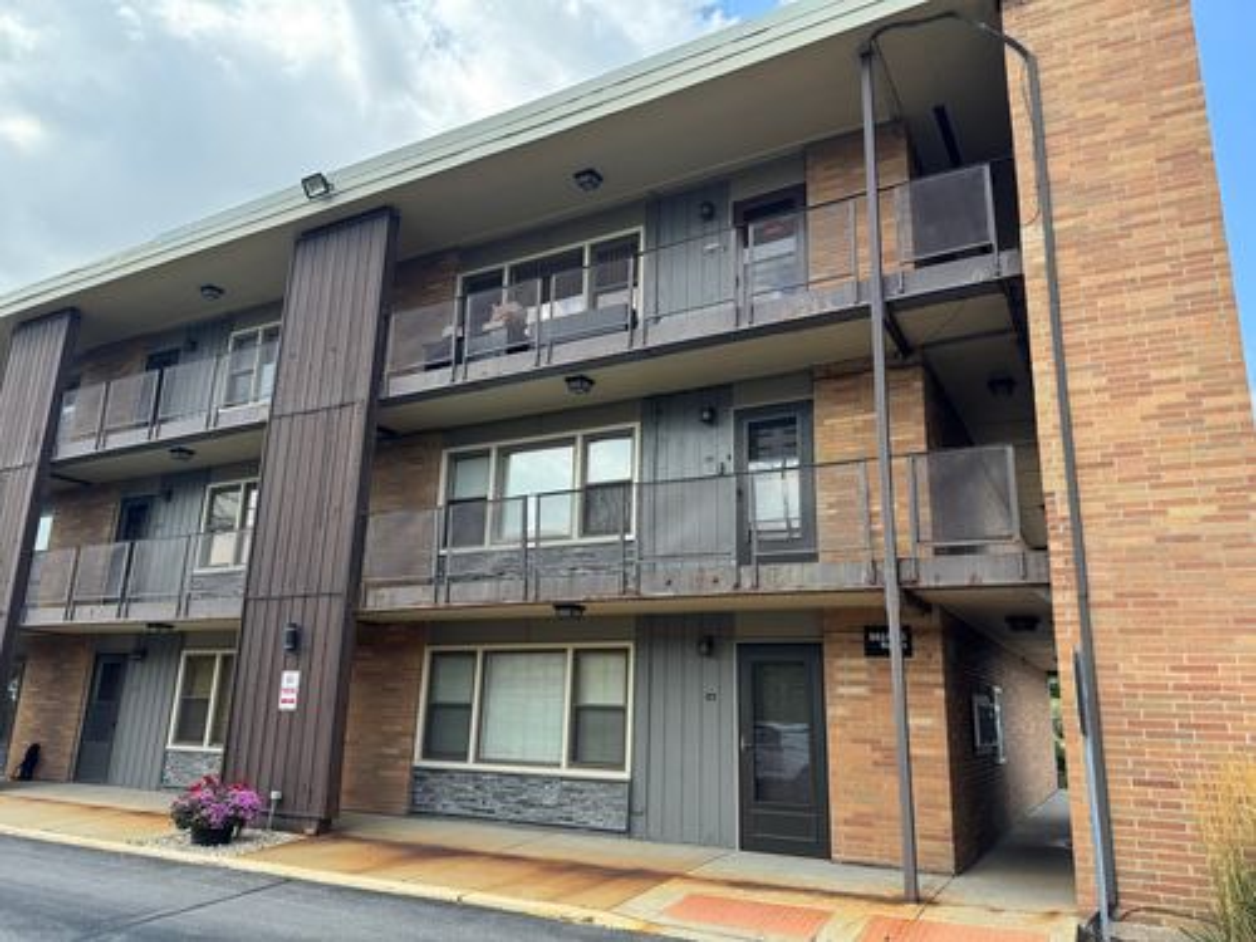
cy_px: 471
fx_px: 871
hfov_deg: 71.6
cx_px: 628
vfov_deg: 56.8
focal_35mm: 24
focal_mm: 6.76
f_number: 1.78
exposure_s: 1/900
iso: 80
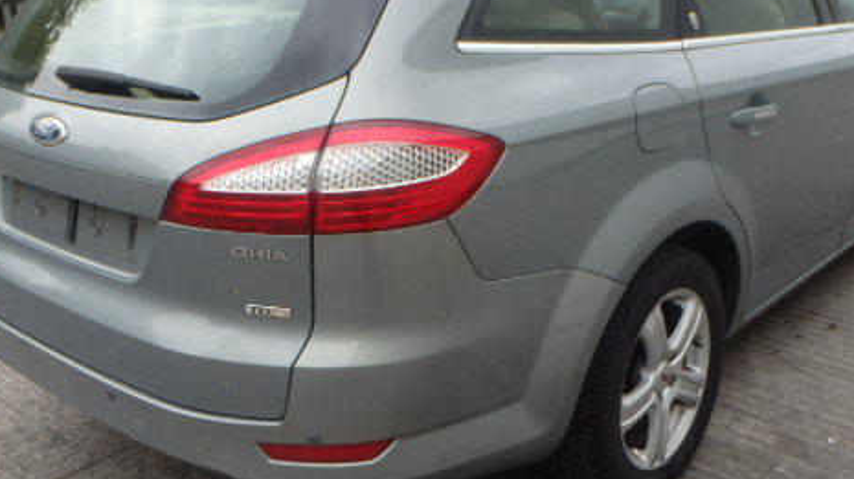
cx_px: 446
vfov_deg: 28.2
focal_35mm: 42
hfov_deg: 48.4
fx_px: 951
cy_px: 191
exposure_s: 1/200
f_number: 3.9
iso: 125
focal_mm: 5
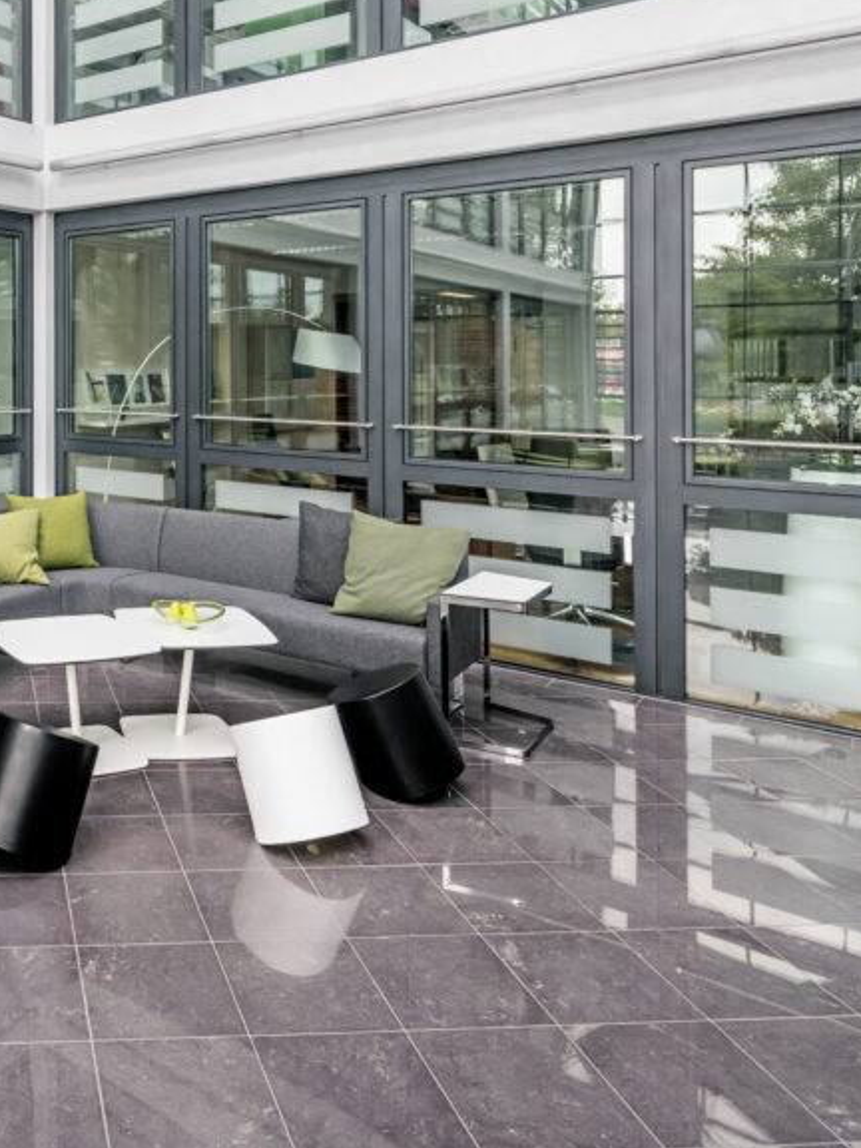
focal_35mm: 41
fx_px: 1360
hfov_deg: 32.6
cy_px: 507
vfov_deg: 45.7
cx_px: 22
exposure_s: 1/60
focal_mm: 24
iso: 1600
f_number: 9
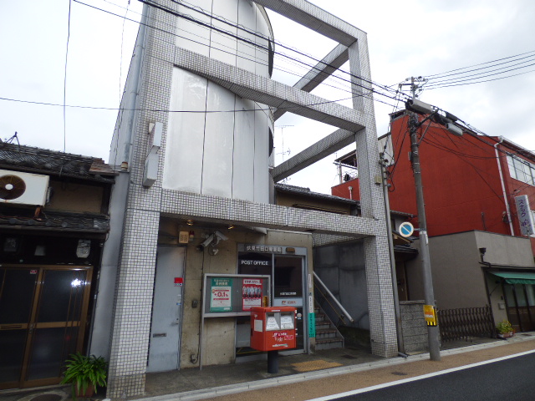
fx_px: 309
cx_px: 268
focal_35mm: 20
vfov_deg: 66.0
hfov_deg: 81.7
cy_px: 200
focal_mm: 3.58
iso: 100
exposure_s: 1/500
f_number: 2.8
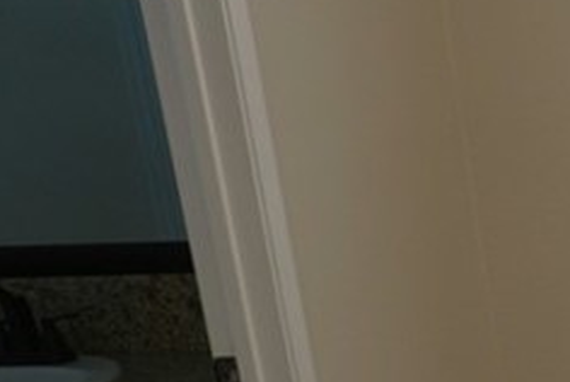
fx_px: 1649
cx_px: 1135
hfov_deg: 15.6
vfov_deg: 12.7
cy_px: 519
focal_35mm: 104
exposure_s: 1/60
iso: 250
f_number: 4
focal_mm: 16
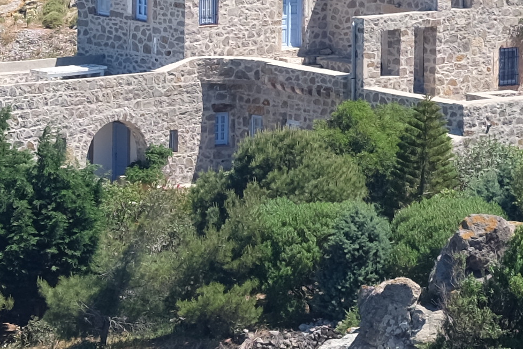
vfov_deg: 1.3
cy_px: 43
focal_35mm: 1052
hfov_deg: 2.0
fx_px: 15287
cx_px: 452
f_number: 5.6
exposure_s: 1/400
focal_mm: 140
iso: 200
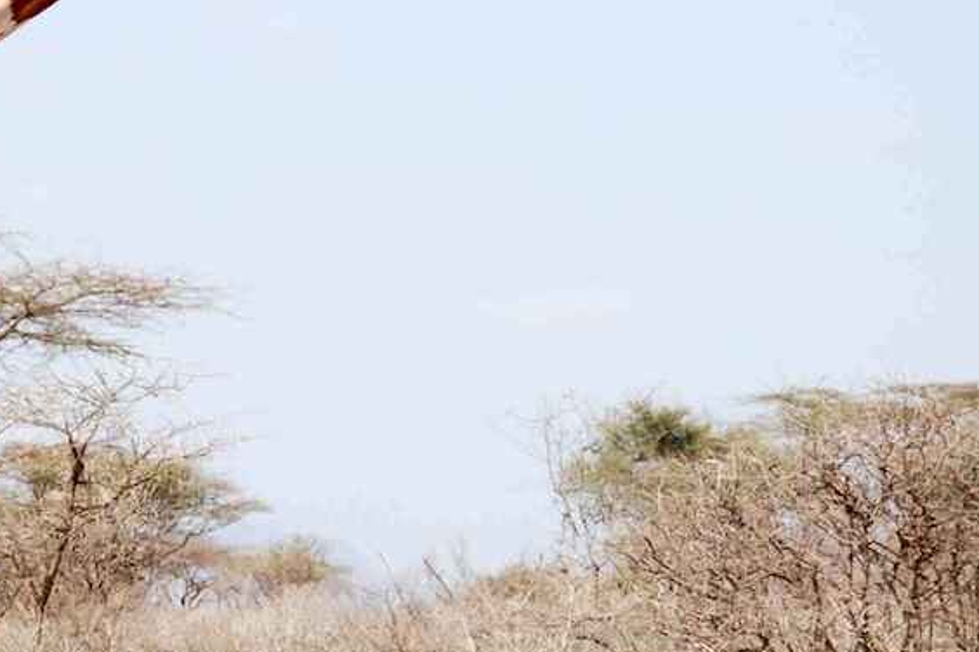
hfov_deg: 6.8
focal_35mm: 303
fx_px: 8241
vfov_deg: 4.5
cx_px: -9
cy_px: 387
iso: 200
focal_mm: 95
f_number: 5.6
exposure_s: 1/500
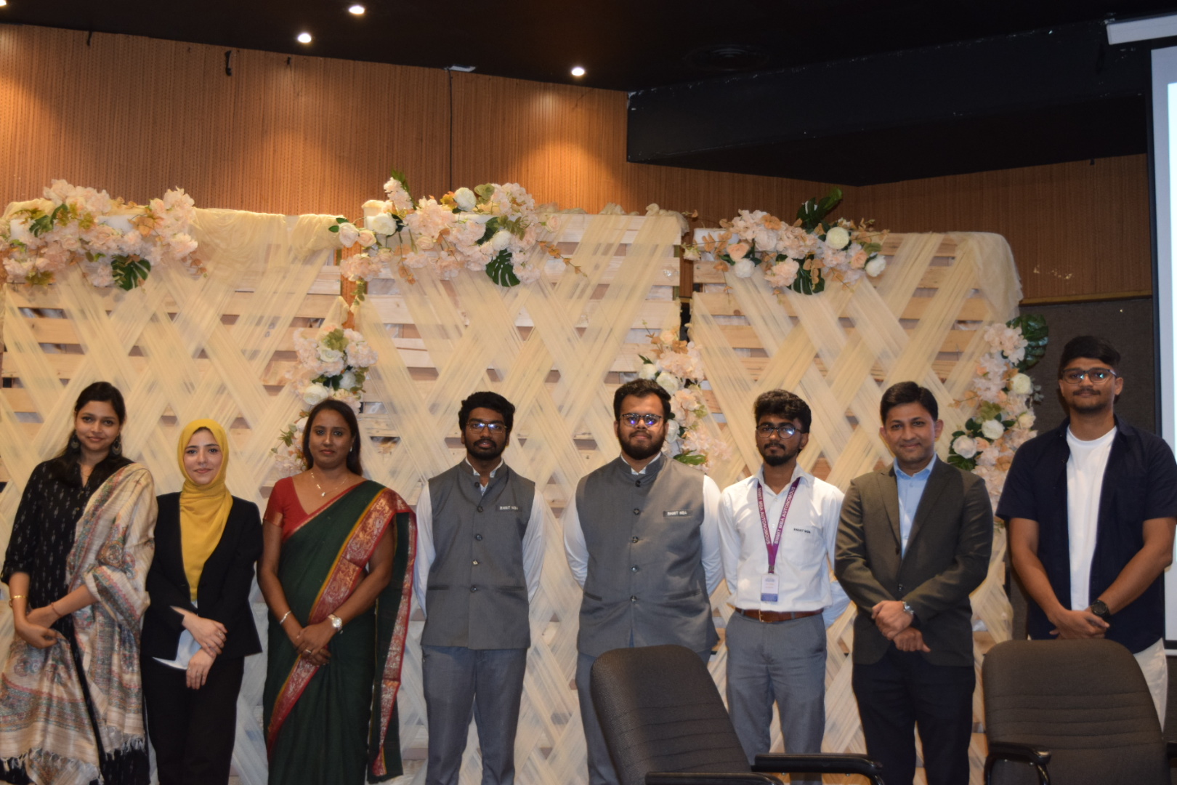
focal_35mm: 51
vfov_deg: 26.5
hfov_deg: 38.9
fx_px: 1667
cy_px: 392
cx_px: 588
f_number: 4.5
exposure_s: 1/60
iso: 1400
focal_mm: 34
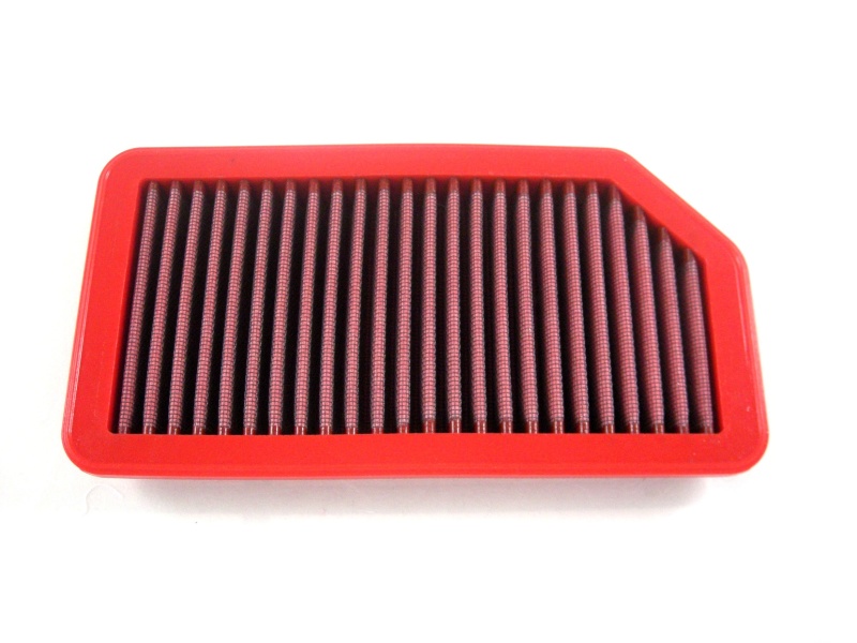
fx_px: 867
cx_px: 428
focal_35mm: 35
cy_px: 322
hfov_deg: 52.6
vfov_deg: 40.7
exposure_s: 1/60
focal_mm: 5.7
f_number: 2.8
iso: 286
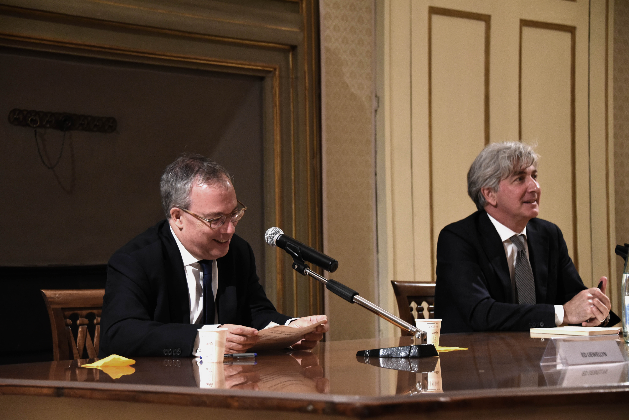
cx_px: 314
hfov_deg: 23.9
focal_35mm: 85
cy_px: 210
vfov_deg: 16.1
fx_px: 1486
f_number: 5
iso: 4000
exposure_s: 1/100
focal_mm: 85
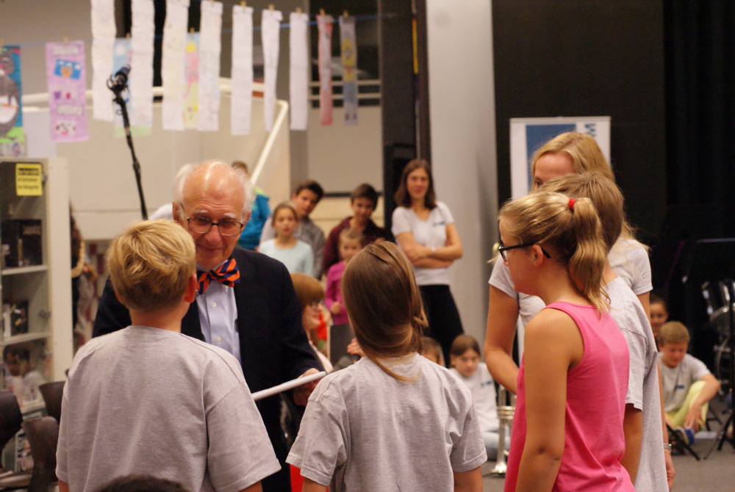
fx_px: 2147
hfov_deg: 19.4
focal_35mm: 105
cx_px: 368
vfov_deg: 13.1
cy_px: 246
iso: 1600
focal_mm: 70
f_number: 6.3
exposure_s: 1/40
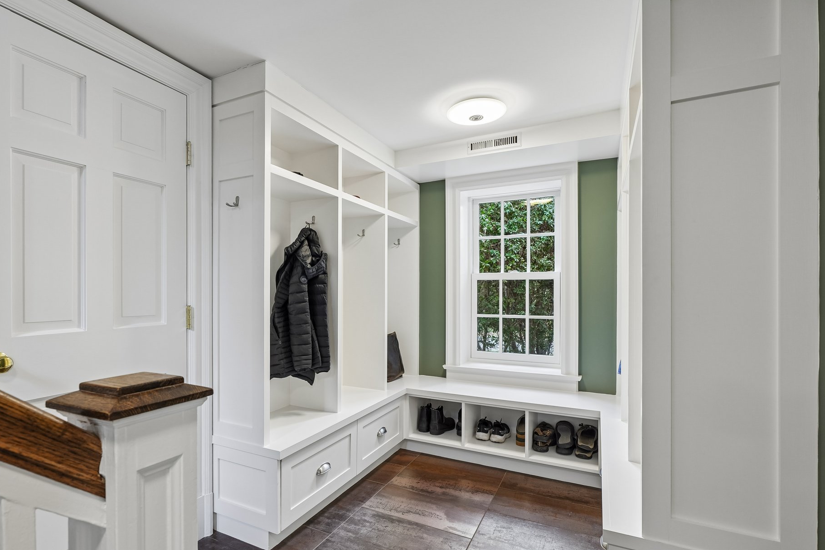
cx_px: 371
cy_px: 307
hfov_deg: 89.7
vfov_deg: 67.2
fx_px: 412
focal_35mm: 18
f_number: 8
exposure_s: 1/8
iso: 200
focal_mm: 16
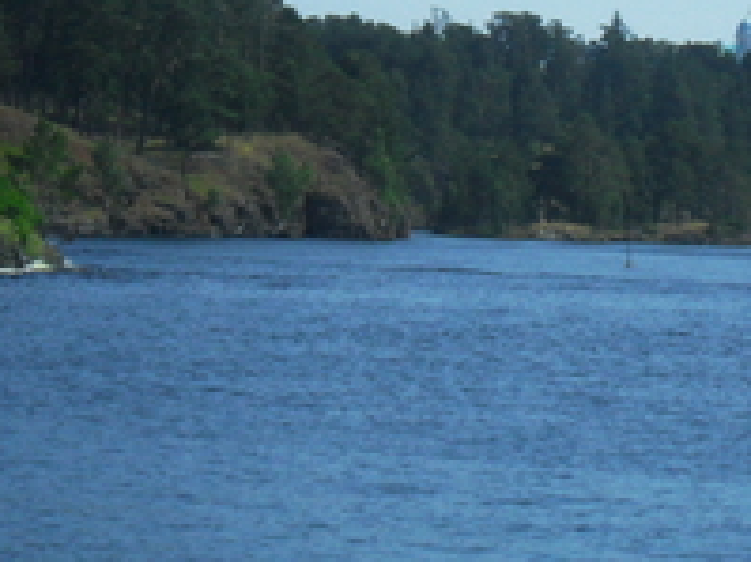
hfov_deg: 8.3
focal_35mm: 238
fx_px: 5160
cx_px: 657
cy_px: 41
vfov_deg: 6.2
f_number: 15.2
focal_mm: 18.9
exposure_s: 1/125
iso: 100
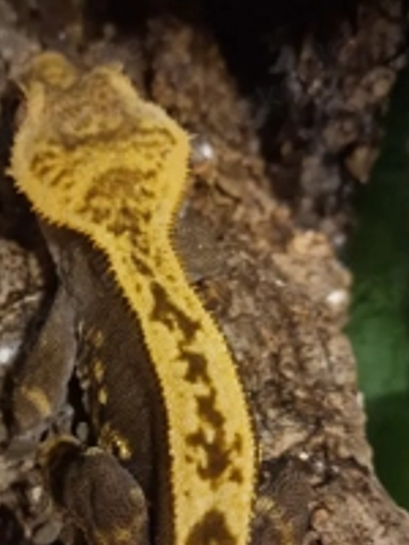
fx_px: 725
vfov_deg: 41.0
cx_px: 123
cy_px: 338
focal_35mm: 46
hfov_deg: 31.2
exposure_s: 1/25
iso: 1000
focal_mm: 6.4
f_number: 1.8
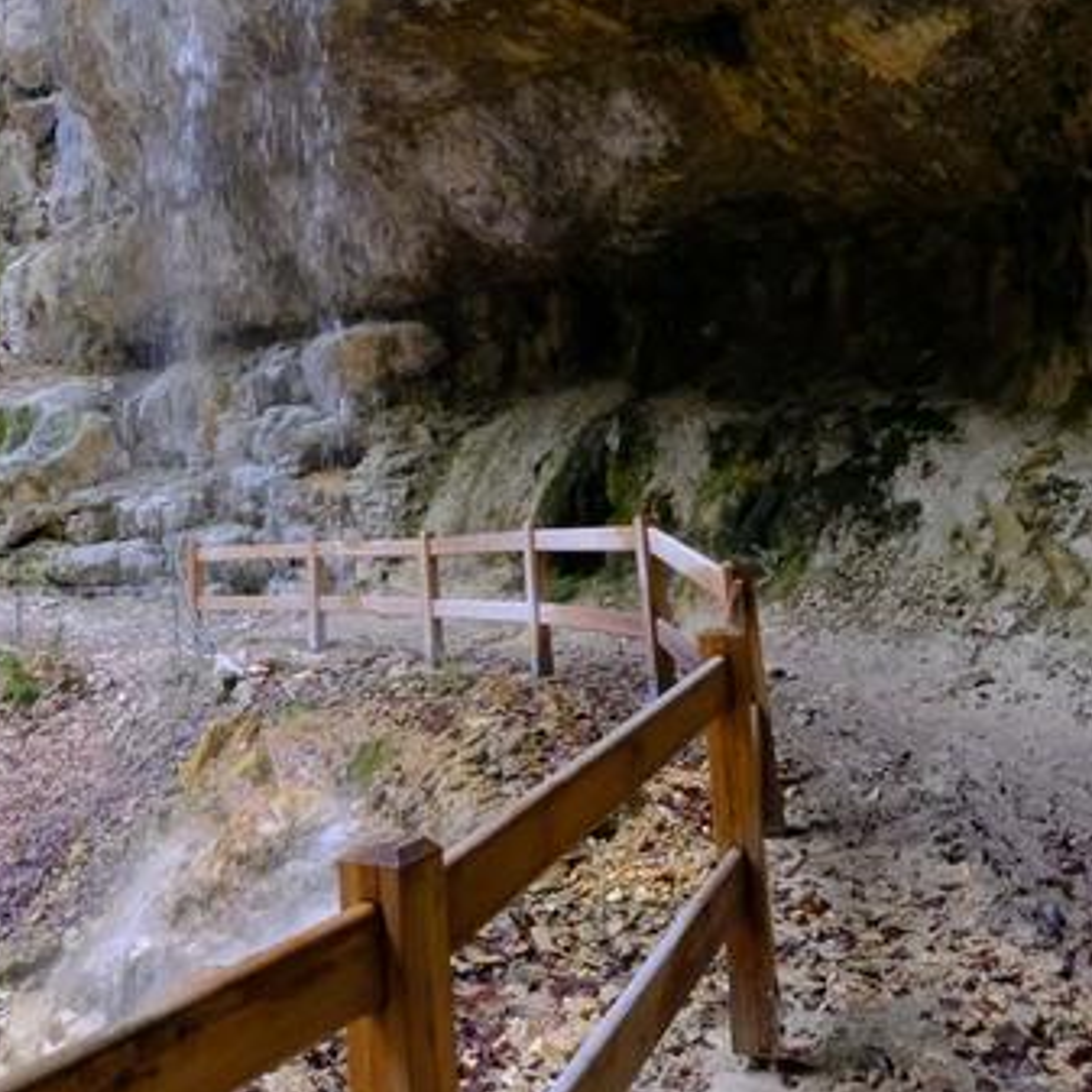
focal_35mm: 34
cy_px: 178
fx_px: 1213
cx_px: 431
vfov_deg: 45.3
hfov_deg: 48.1
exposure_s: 1/125
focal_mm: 10
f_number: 7.1
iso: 4000
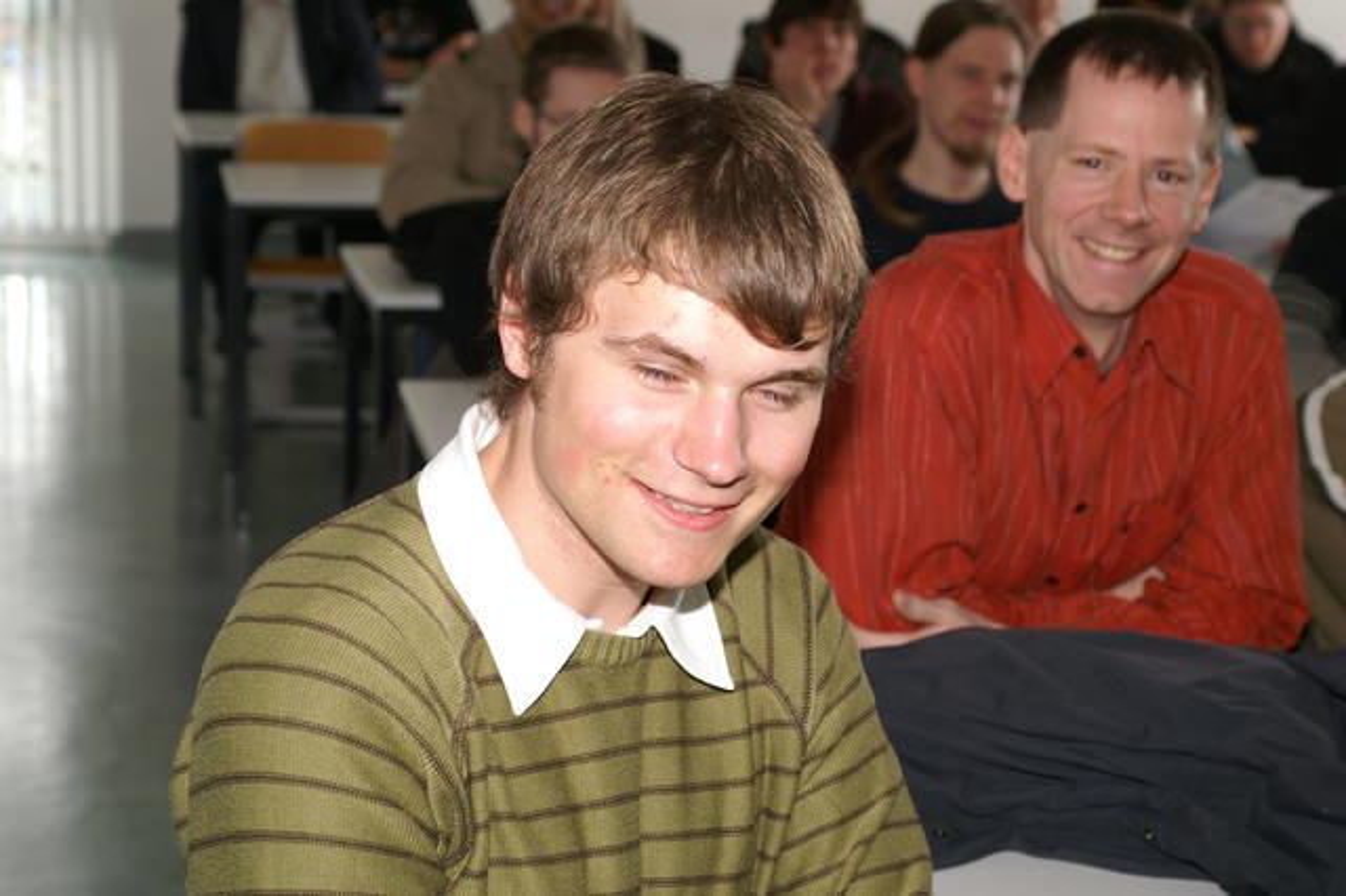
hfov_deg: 27.0
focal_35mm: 75
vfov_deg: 18.2
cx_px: 673
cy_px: 448
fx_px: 2803
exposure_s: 1/60
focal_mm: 50
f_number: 5.6
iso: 200
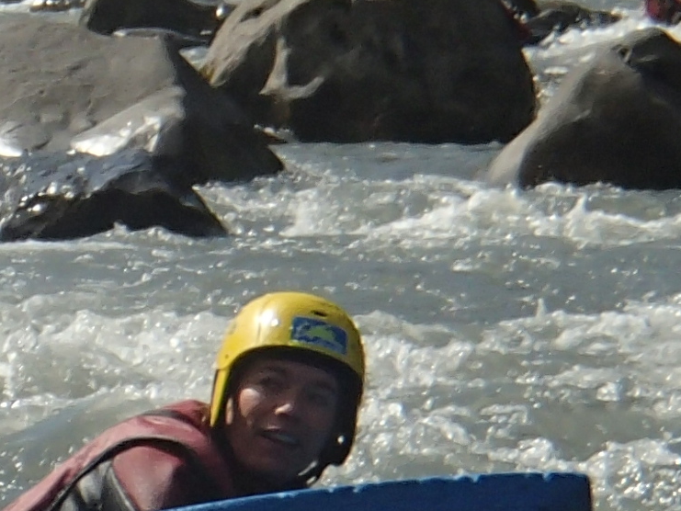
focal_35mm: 450
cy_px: 329
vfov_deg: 3.3
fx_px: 8854
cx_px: -636
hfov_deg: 4.4
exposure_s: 1/160
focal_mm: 15.06
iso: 100
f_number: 13
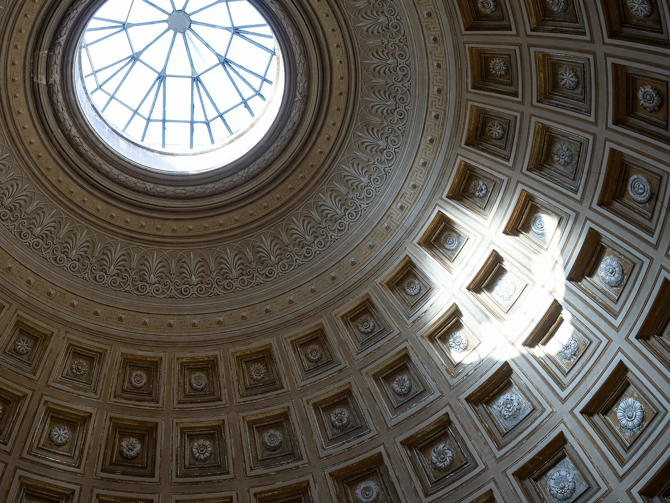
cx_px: 270
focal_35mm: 60
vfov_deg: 24.4
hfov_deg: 32.1
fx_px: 1161
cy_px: 223
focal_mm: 20
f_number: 4.5
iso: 200
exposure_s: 1/40
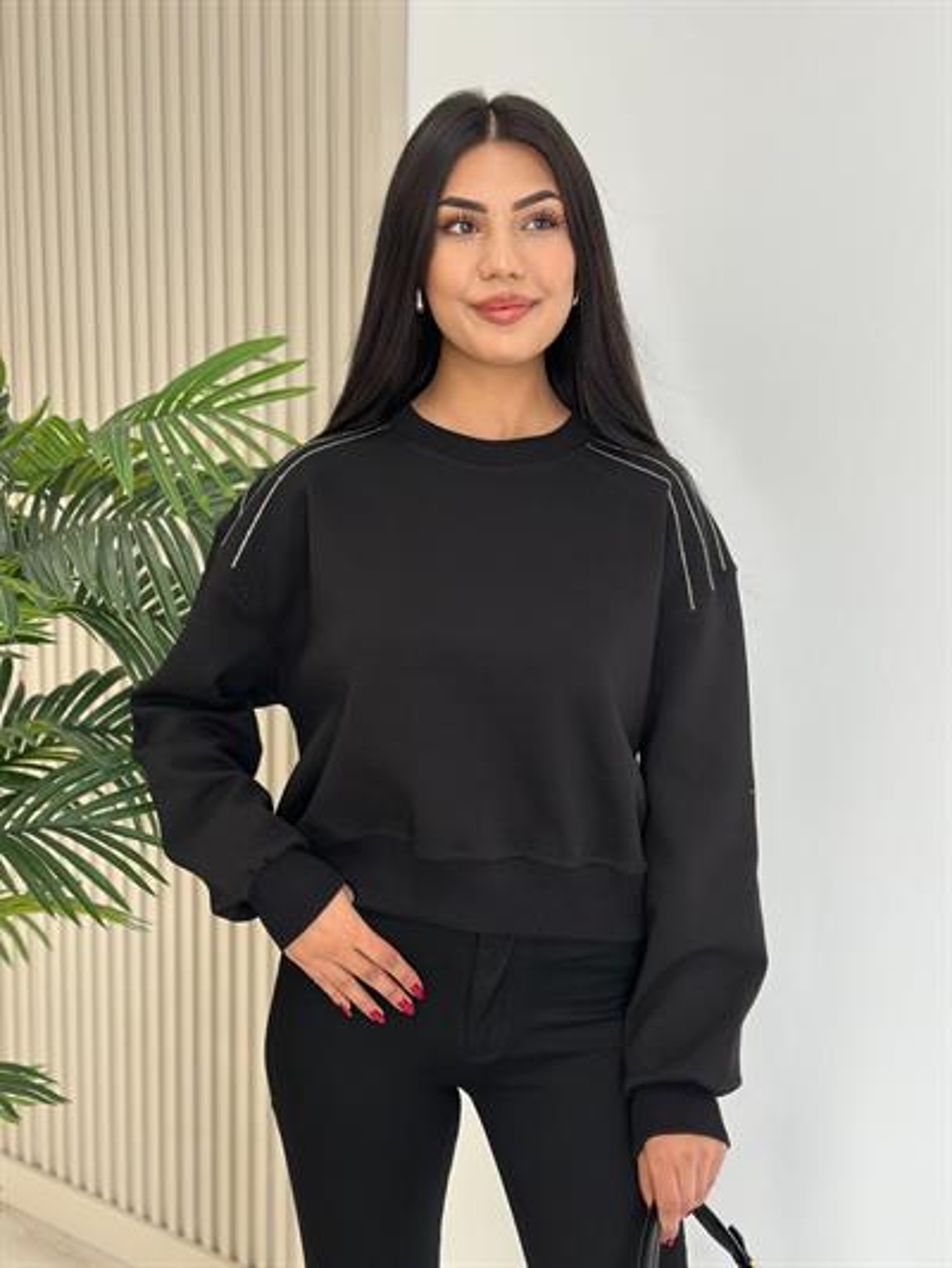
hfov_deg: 30.3
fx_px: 1759
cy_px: 634
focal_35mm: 48
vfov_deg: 39.6
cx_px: 476
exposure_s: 1/172
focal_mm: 6.86
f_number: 1.78
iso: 64
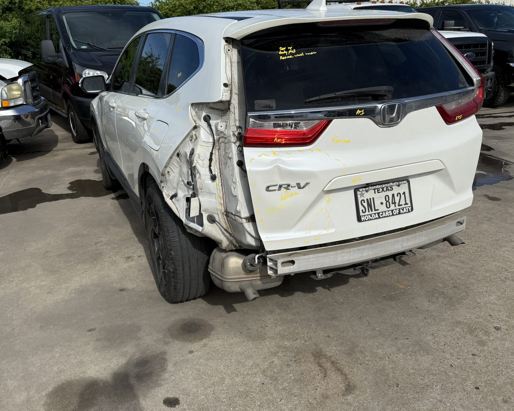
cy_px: 212
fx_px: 487
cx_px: 257
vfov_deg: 45.8
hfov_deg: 55.7
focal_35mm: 32
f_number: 1.78
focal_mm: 6.76
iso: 80
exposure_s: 1/5714
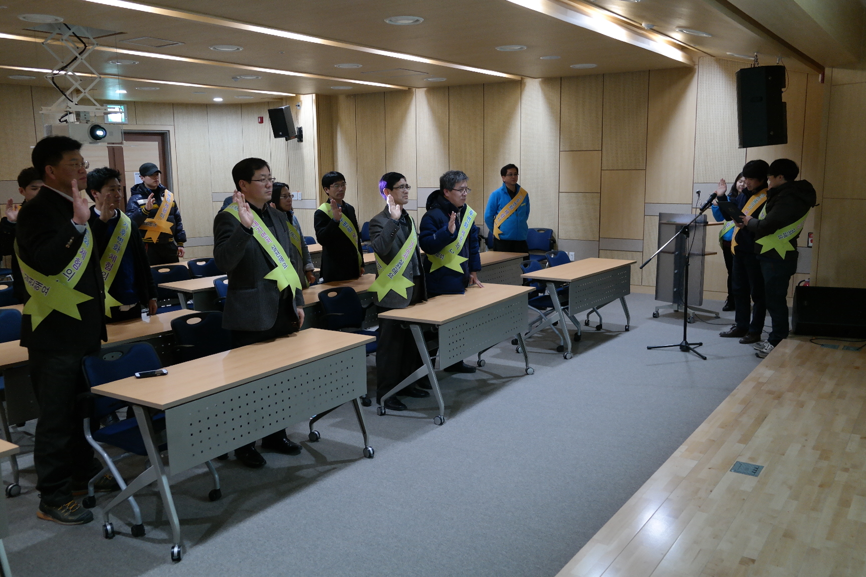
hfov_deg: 61.9
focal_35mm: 30
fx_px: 722
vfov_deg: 43.6
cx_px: 433
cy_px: 288
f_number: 3.5
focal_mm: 20
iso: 800
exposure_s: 1/40
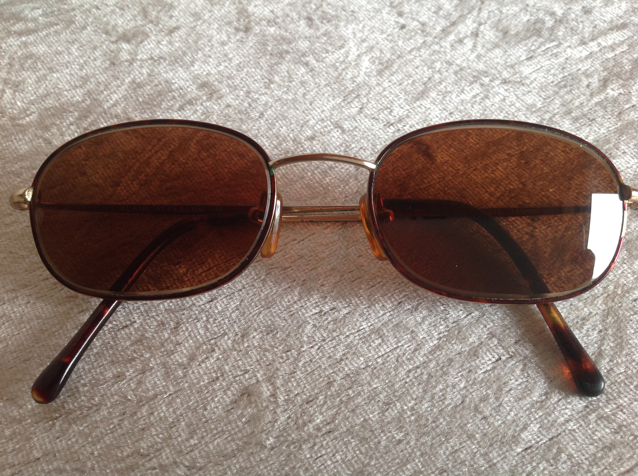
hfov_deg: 52.7
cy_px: 238
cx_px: 319
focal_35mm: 35
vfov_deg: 40.6
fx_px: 644
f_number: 2.4
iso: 50
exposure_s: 1/30
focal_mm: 4.28
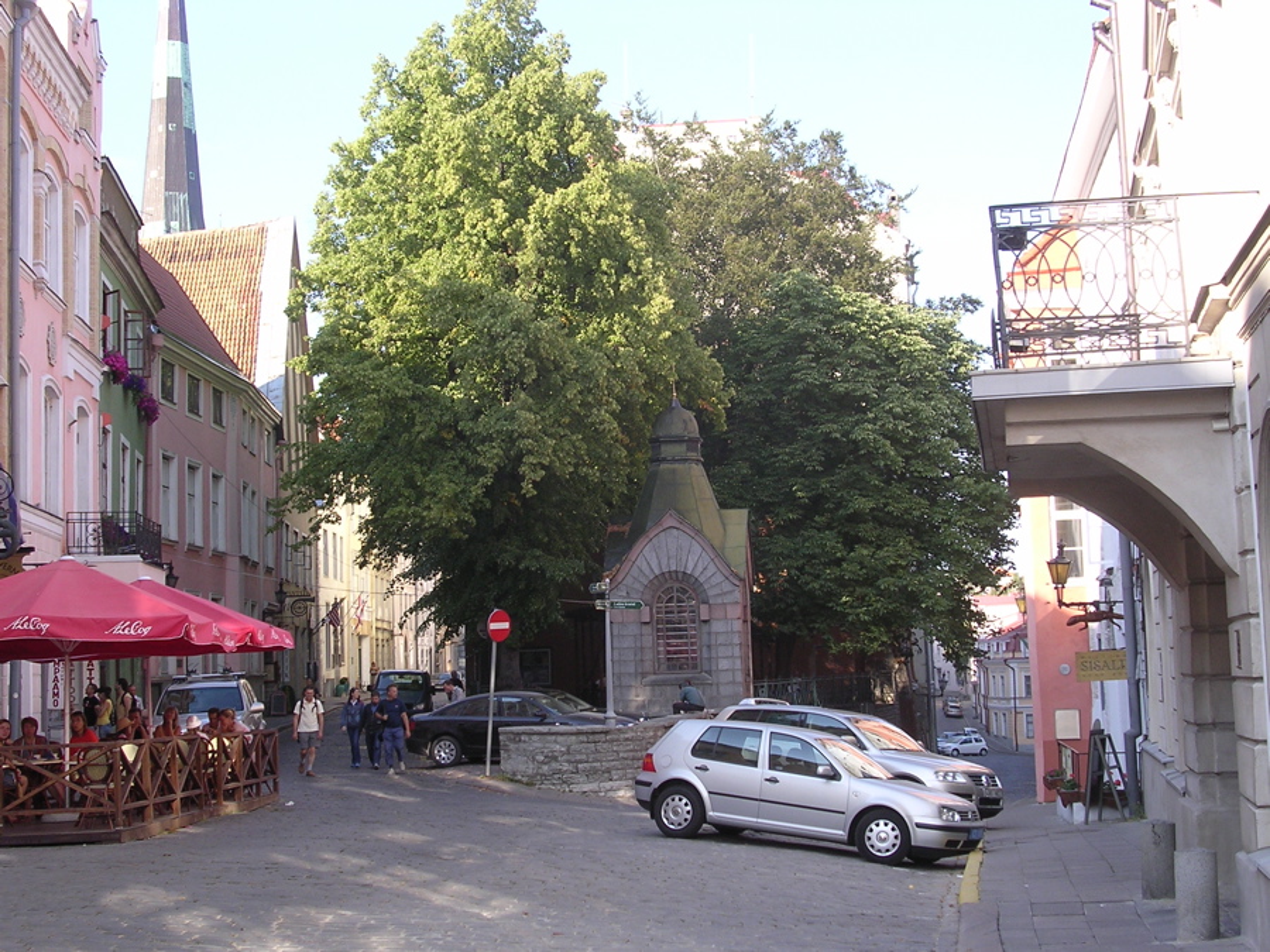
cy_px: 476
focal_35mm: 53
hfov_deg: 36.2
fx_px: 1944
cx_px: 635
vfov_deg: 27.5
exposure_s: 1/180
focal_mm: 8
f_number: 3.2
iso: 100
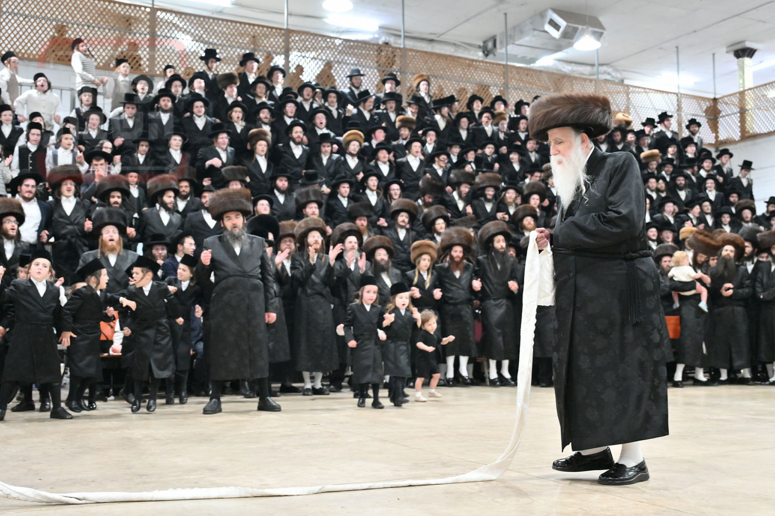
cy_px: 258
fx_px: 861
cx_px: 388
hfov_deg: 48.5
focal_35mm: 40
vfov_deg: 33.4
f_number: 4
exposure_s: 1/250
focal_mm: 40
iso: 5000
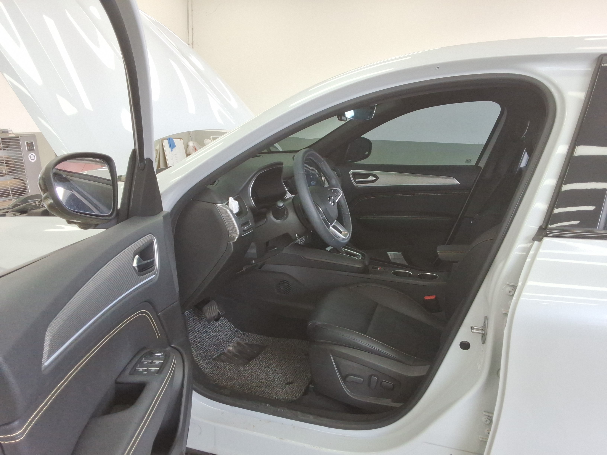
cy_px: 228
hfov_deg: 63.4
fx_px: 491
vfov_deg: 49.7
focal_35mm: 28
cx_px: 304
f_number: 1.9
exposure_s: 1/120
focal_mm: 2.91
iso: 51
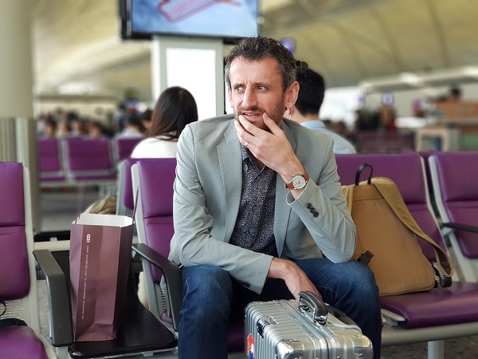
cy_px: 180
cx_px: 239
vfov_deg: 28.0
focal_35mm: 52
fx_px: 718
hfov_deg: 36.8
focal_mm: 6
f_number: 2.4
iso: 64
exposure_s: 1/33
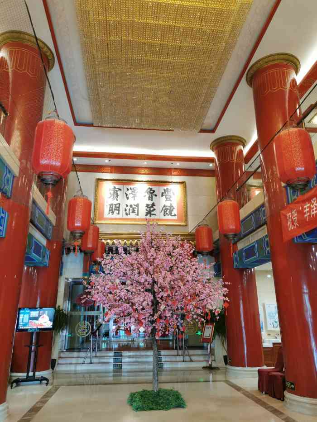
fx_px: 330
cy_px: 211
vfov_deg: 65.3
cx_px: 158
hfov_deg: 51.4
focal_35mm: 27
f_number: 1.8
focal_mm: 5.58
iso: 160
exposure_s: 1/50
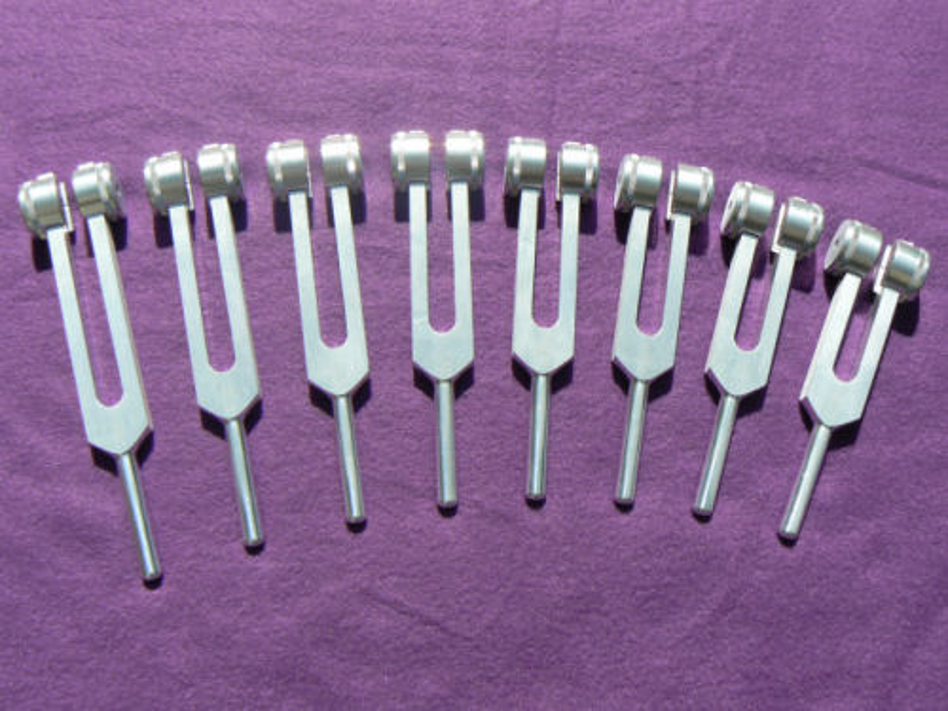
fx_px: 986
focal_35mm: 36
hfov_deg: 51.4
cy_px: 356
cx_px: 474
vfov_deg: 39.7
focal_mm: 6
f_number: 6.3
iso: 80
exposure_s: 1/400
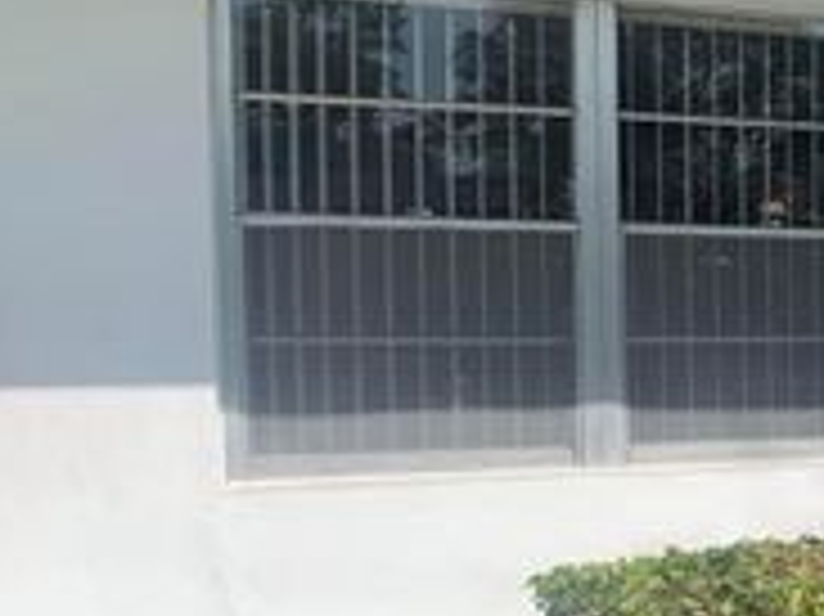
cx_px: 1031
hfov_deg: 24.4
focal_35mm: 71
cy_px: 429
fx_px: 1689
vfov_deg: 20.6
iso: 25
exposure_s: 1/2257
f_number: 1.8
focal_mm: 4.25
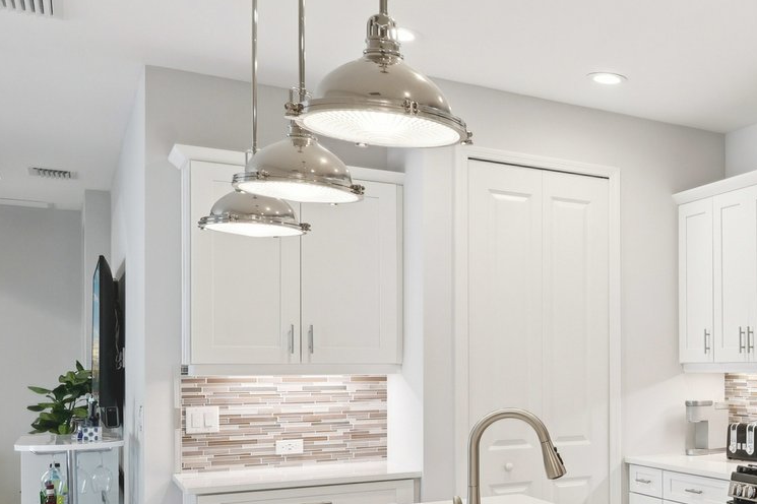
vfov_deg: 30.1
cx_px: 899
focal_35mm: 44
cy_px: 360
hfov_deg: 35.5
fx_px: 925
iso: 400
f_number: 8
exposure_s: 1/20
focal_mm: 16
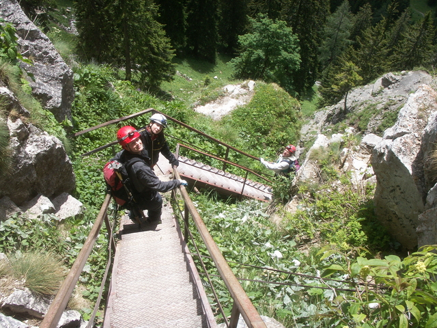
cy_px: 164
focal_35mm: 37
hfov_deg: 50.1
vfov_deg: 38.7
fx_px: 467
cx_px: 218
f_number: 7.1
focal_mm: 7.7
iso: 50
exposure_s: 1/200
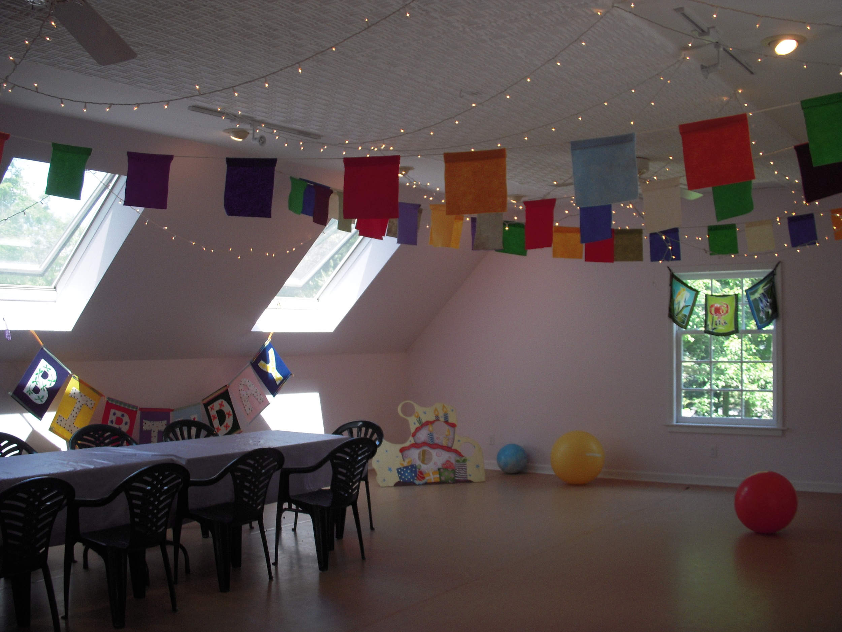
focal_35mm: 38
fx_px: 924
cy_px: 316
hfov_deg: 49.0
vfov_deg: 37.7
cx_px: 421
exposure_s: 1/60
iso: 100
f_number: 3.3
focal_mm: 6.3
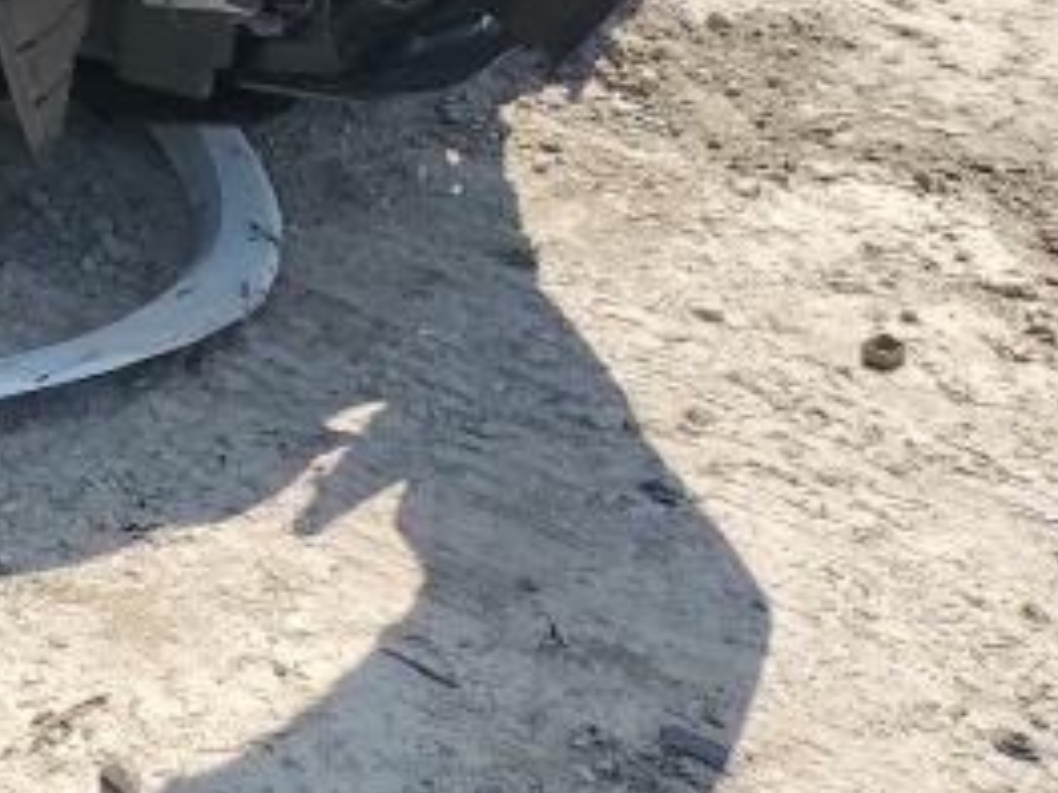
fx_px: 2413
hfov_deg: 21.3
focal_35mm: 79
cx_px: -467
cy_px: -366
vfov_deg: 17.0
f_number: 1.5
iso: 50
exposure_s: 1/2500
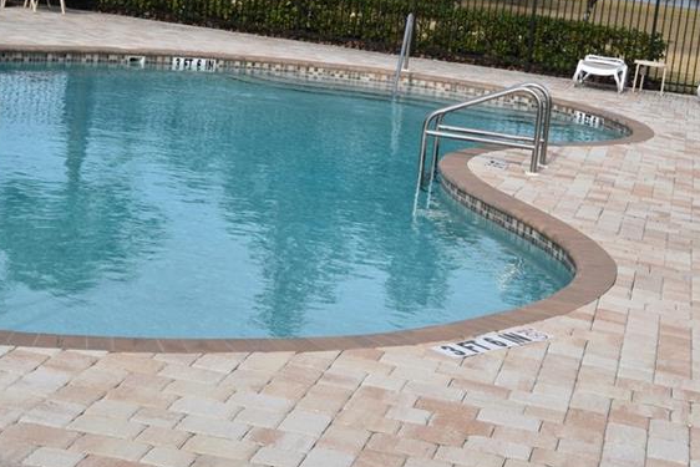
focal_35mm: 71
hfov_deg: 28.3
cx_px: 445
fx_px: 1381
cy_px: 127
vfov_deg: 19.1
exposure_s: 1/320
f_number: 9
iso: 200
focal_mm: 26
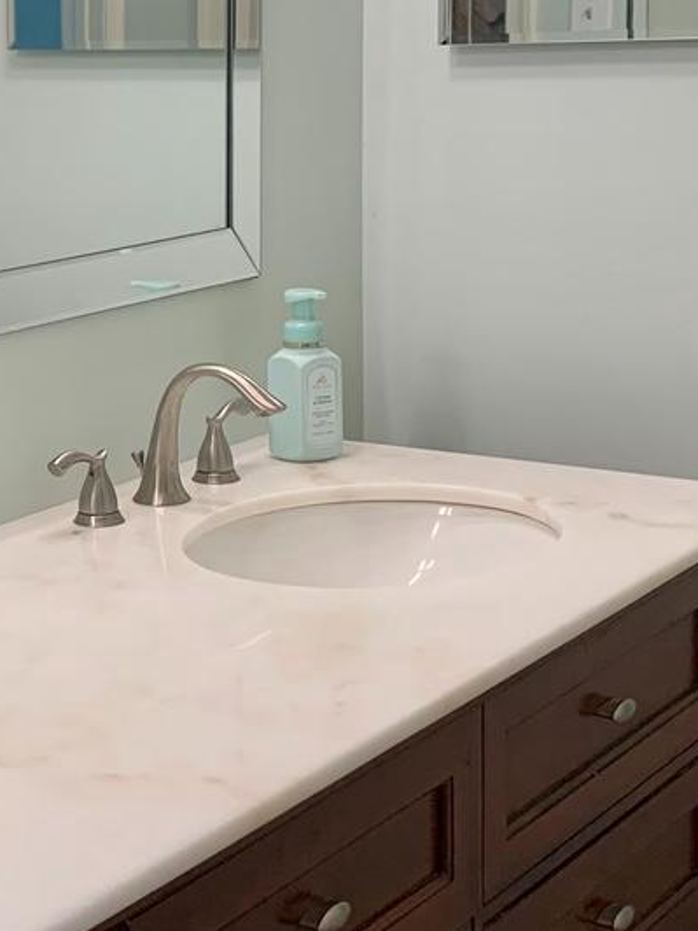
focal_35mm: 75
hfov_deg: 18.6
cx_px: -149
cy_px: 348
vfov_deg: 25.9
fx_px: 2016
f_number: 1.8
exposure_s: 1/120
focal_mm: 4.25
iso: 100
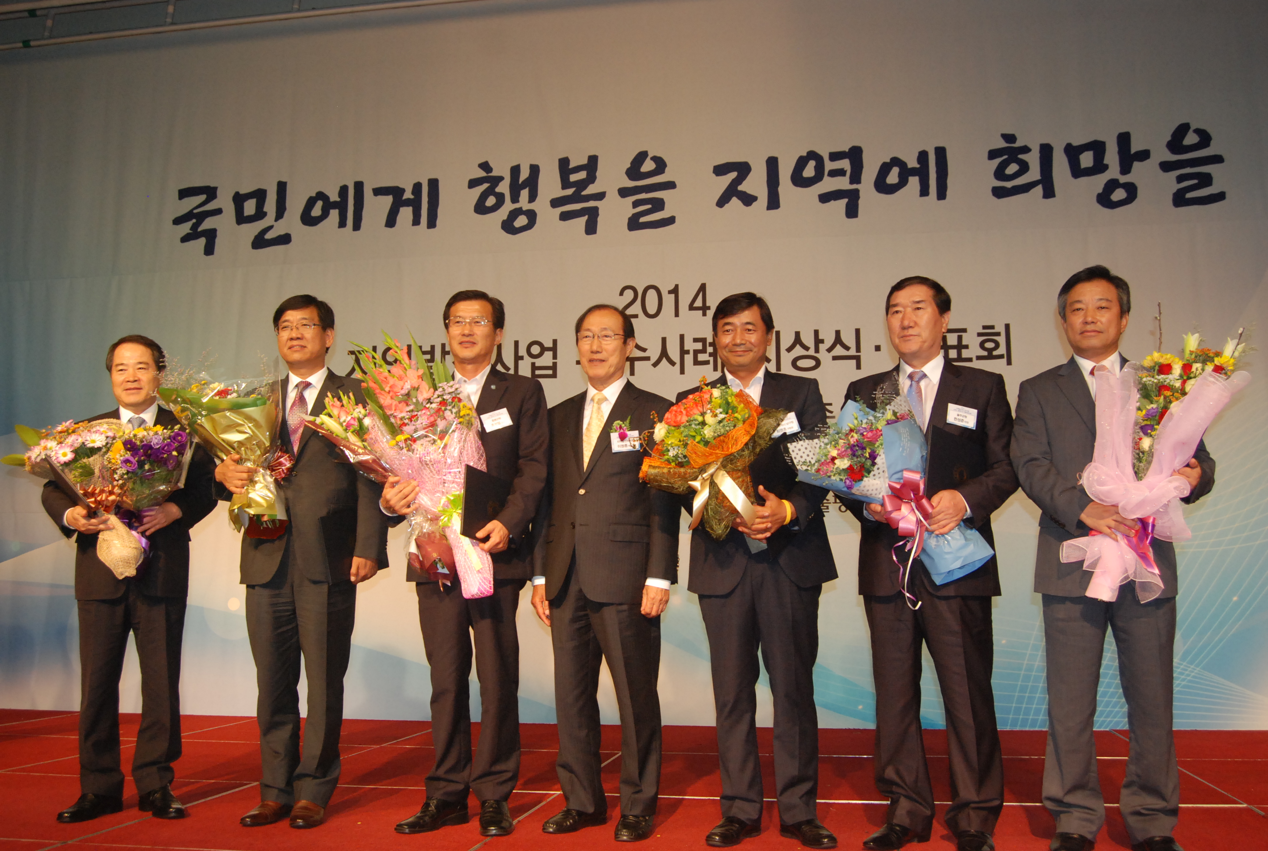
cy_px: 426
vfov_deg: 38.5
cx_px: 634
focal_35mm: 34
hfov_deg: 55.0
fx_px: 1218
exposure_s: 1/80
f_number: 5
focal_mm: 23
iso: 800
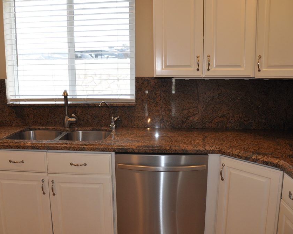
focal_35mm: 31
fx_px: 269
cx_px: 128
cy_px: 118
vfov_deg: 47.1
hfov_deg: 57.0
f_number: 3.5
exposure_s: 1/200
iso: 320
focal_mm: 18
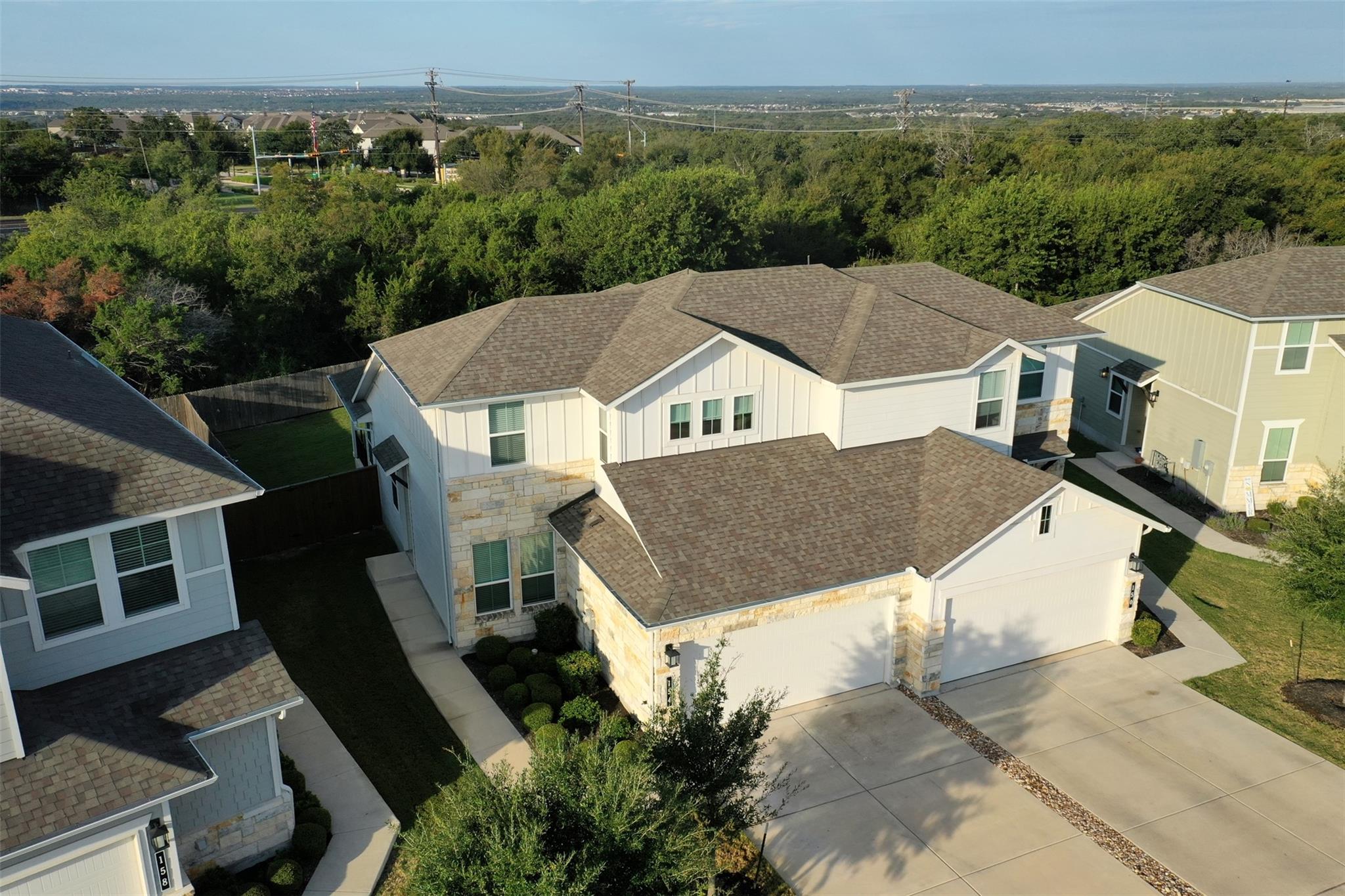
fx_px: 1046
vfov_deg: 46.4
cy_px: 448
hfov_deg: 65.5
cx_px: 672
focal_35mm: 28
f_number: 4
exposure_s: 1/80
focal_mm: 10.26
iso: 100
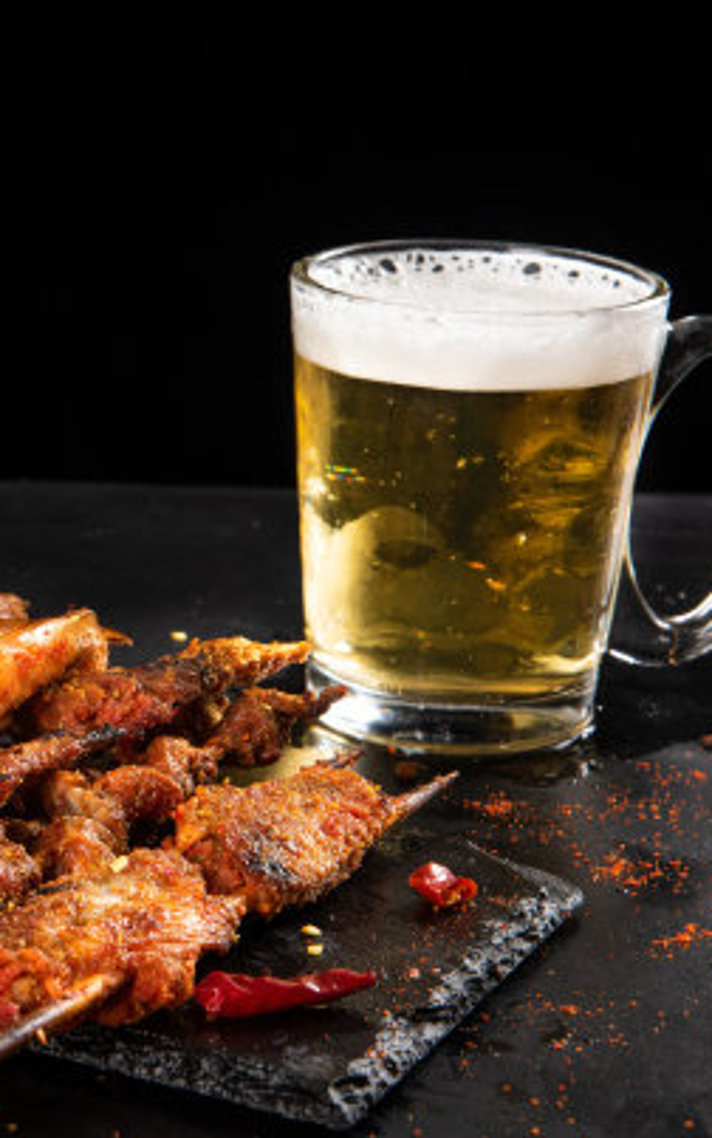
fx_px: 2979
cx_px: 54
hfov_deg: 13.5
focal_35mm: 96
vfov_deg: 21.6
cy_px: 570
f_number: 13
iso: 125
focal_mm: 62
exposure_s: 1/125
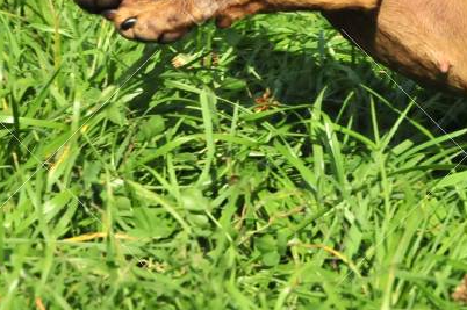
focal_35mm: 233
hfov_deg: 8.8
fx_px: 3019
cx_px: 466
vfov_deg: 5.8
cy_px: -98
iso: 1100
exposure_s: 1/2500
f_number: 8
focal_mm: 48
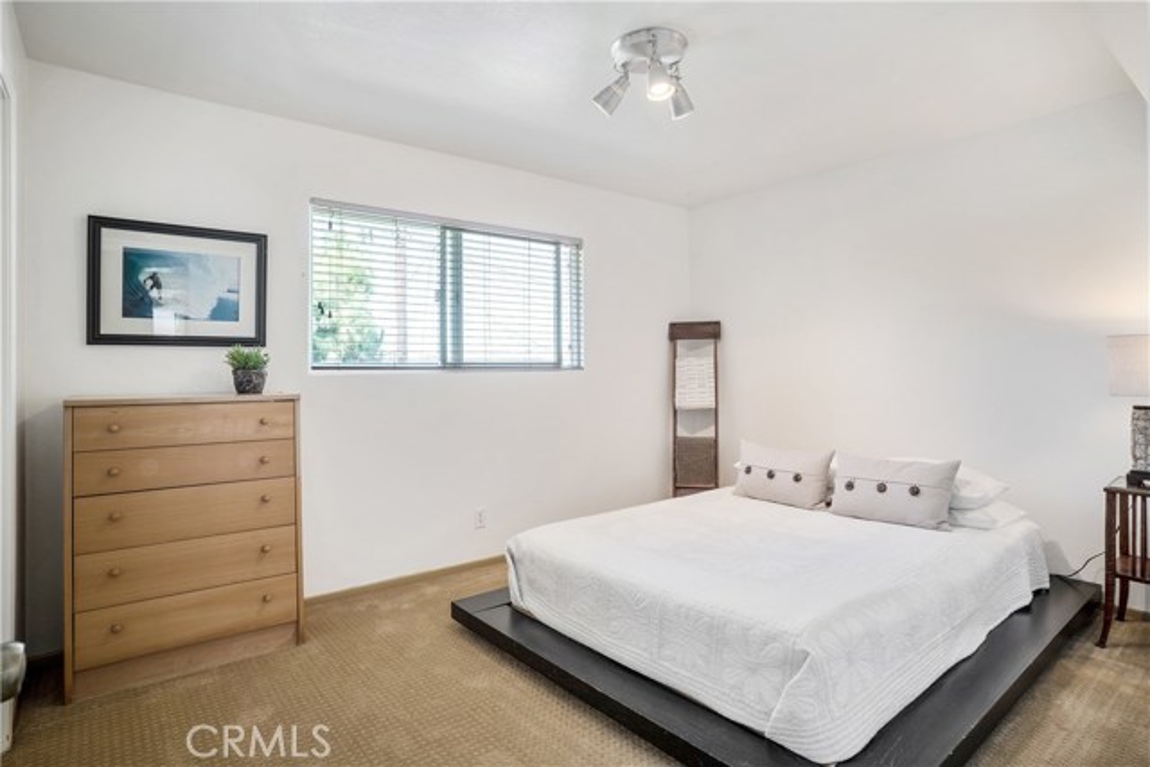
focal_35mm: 18
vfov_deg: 67.4
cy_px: 384
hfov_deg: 90.0
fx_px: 575
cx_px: 575
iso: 125
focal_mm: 18
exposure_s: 1/30
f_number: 8
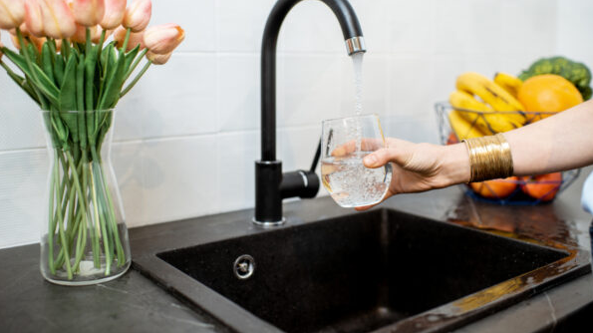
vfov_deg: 31.9
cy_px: 143
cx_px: 297
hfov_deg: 54.0
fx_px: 582
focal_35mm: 37
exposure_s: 1/200
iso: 200
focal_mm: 35
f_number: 2.2
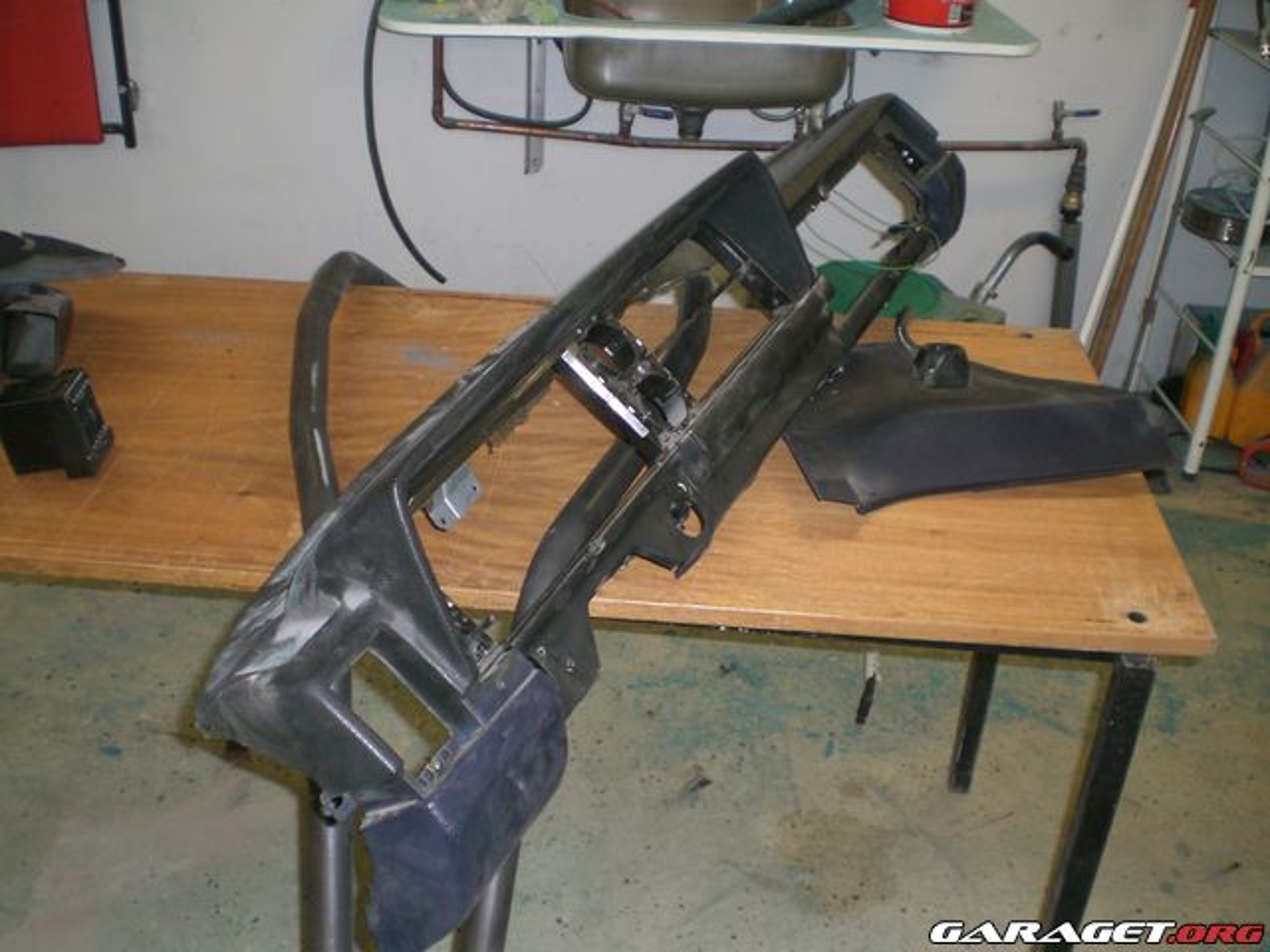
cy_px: 476
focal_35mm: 38
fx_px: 1394
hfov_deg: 49.0
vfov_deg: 37.7
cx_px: 635
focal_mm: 6.3
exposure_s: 1/60
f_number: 3.1
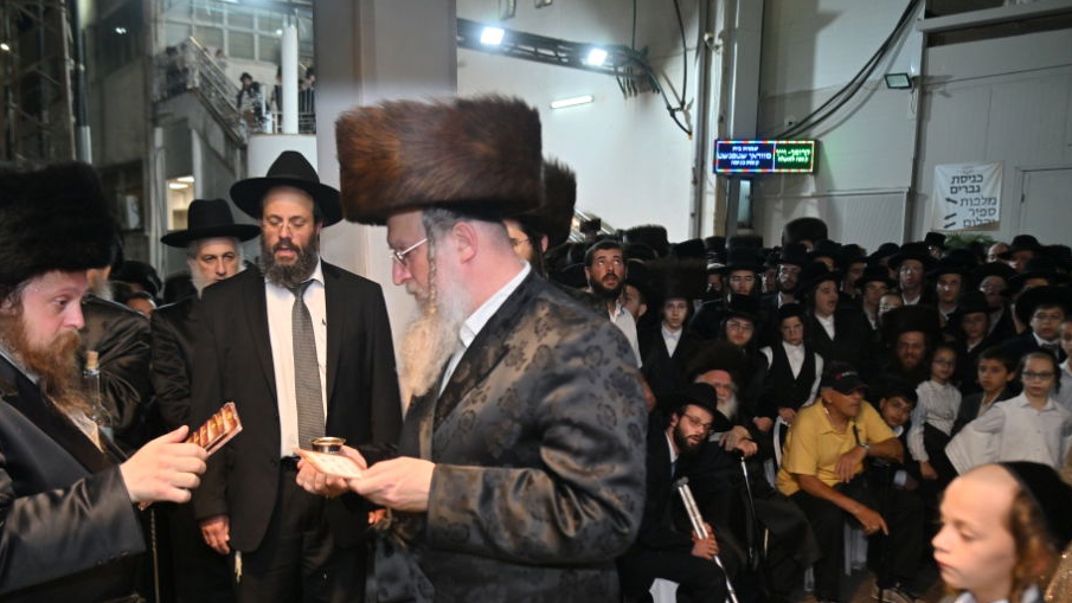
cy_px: 356
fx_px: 910
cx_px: 471
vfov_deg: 36.6
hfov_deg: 60.8
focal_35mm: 32
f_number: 4
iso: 640
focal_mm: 27
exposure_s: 1/250
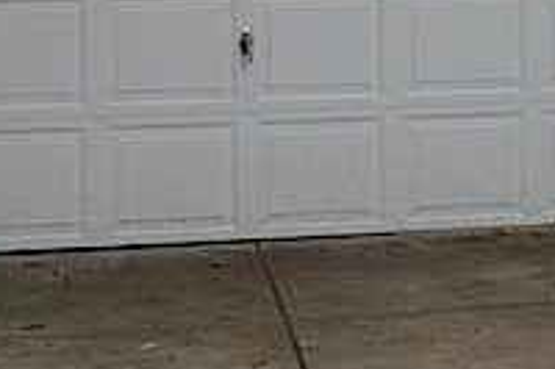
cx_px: 275
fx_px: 2819
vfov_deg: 7.3
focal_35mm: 183
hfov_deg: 11.2
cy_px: -208
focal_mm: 9.9
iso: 80
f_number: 3.9
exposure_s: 1/180
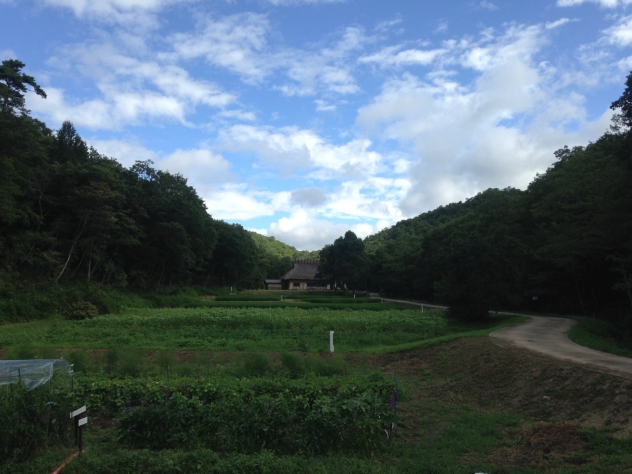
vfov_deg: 42.9
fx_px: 602
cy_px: 237
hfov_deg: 55.4
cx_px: 316
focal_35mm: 33
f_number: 2.4
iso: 50
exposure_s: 1/1205
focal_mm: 4.12
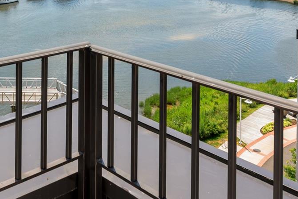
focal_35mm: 49
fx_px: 406
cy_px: -39
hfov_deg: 38.5
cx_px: 49
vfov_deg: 24.9
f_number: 5.6
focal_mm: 16
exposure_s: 1/200
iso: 80
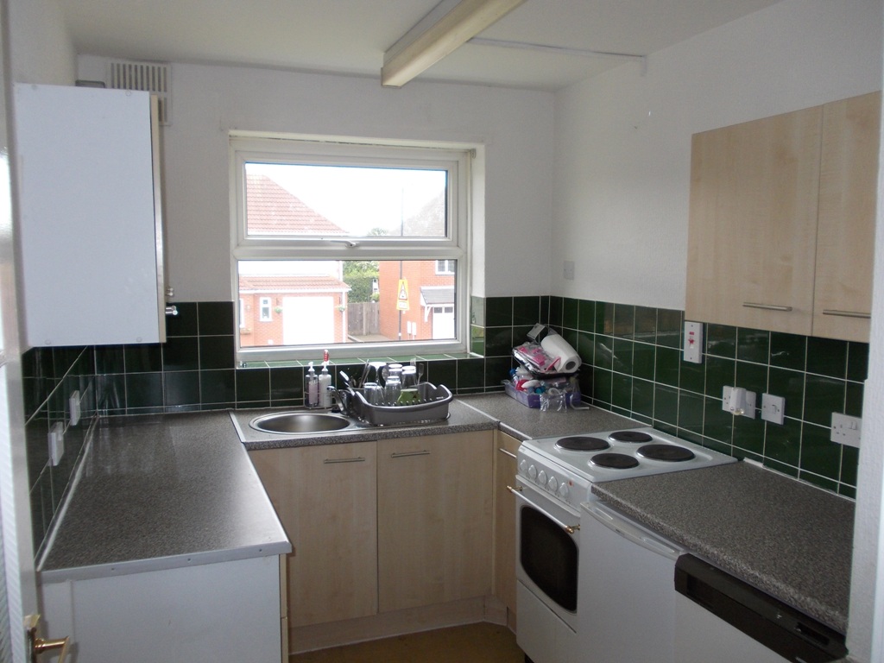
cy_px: 332
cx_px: 442
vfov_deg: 49.7
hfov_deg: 63.4
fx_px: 715
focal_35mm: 28
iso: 80
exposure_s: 1/50
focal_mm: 4
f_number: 2.7
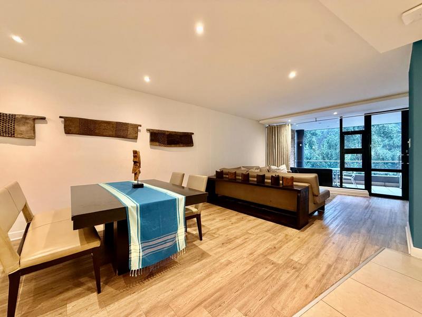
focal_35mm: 14
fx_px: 171
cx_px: 211
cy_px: 158
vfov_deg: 85.7
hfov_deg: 102.1
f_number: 2.2
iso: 320
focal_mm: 2.22
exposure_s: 1/50
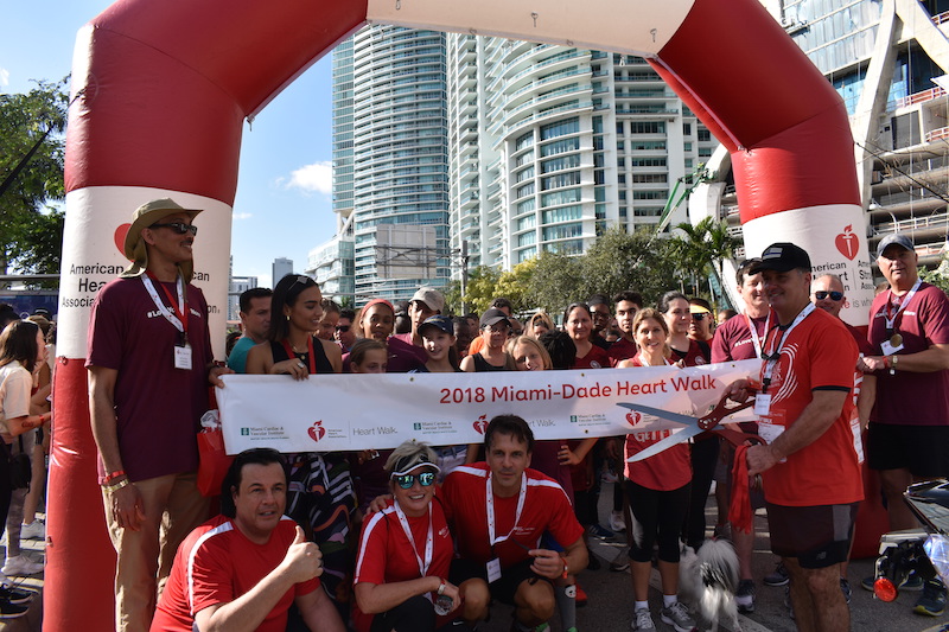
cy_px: 316
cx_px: 474
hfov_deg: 67.4
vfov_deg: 47.9
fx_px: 712
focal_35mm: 27
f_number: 9
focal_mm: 18
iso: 100
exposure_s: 1/200
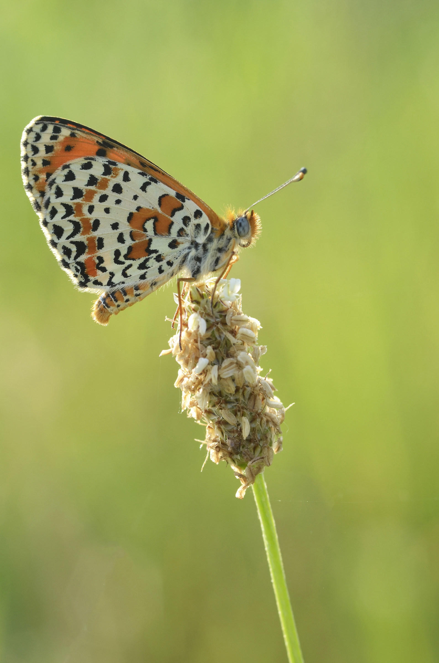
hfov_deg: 8.7
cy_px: 332
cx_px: 220
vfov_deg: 13.1
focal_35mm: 158
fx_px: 2895
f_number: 13
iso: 250
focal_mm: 105
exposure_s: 1/125
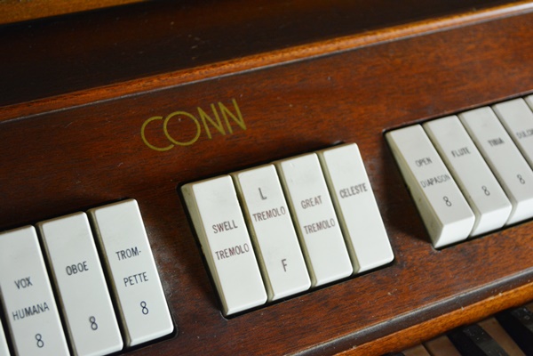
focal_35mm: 60
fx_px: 888
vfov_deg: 22.6
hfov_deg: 33.4
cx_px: 266
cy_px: 178
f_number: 5.3
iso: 1800
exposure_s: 1/30
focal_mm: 40
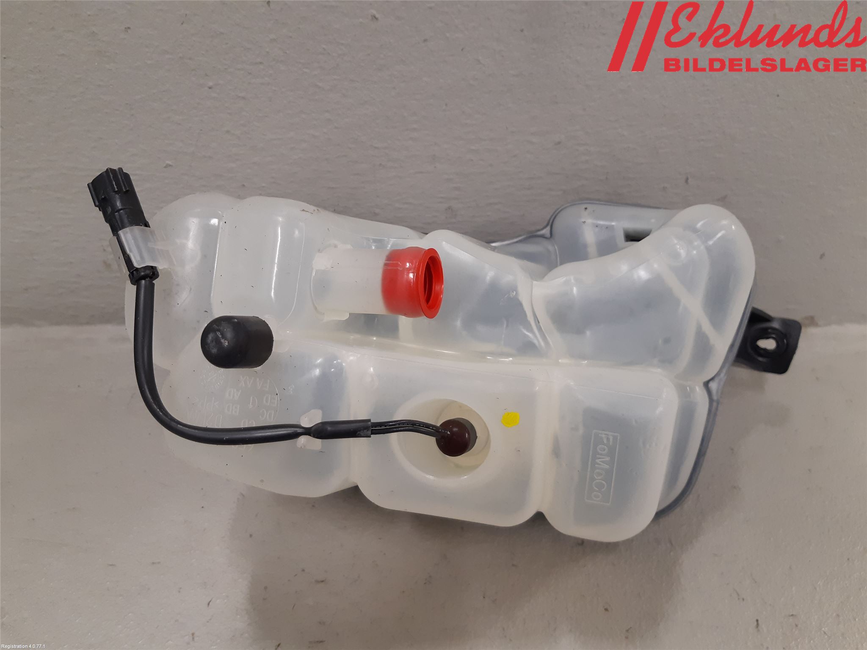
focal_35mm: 26
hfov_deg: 67.3
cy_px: 325
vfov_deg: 53.1
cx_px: 434
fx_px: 651
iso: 125
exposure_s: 1/50
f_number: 1.7
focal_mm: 3.93
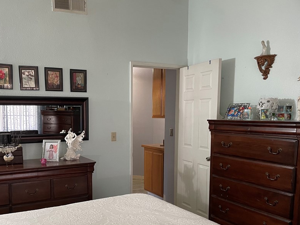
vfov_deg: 41.4
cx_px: 108
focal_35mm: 34
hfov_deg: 53.2
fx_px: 295
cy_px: 143
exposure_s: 1/60
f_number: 1.6
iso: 200
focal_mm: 4.2
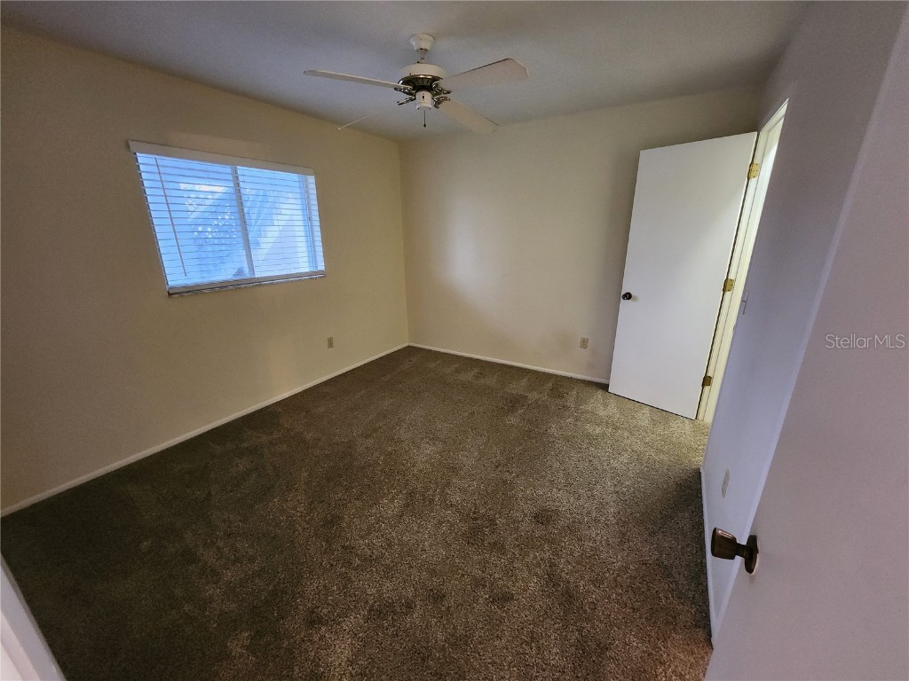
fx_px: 341
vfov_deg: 89.9
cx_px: 454
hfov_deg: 106.2
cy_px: 340
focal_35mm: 13
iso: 640
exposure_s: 1/30
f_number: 2.2
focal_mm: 1.74
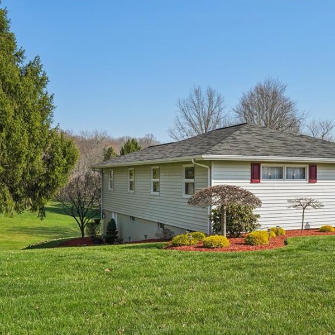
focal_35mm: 42
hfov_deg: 39.1
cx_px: 246
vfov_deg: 40.0
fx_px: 460
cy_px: 187
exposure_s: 1/1600
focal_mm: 29
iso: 500
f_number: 8
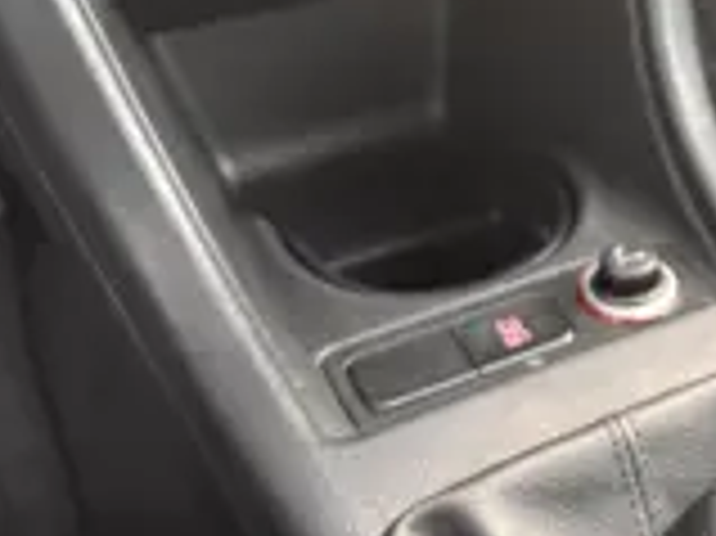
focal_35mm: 59
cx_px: 702
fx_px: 1219
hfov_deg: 30.6
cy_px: 221
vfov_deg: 24.7
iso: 640
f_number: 1.6
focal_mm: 5.96
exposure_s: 1/40
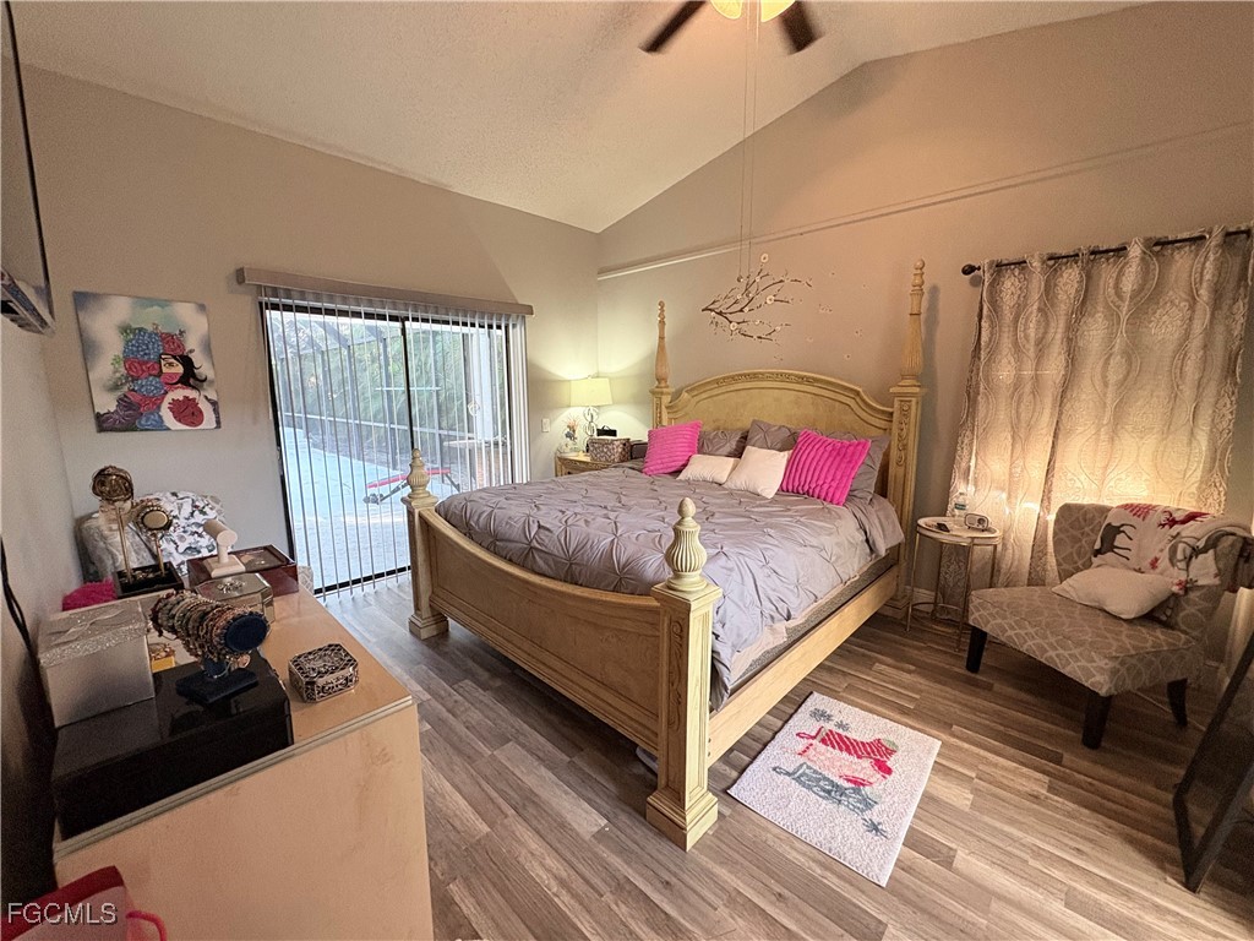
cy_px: 470
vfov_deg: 85.7
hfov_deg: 102.1
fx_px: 507
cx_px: 627
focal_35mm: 14
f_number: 2.2
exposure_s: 1/60
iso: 400
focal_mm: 2.22
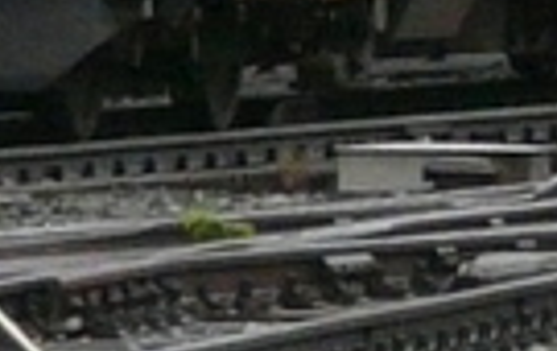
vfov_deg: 1.0
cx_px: 739
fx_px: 19988
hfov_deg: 1.6
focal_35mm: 1314
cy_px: -595
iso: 250
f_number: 3.6
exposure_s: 1/250
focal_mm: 27.6
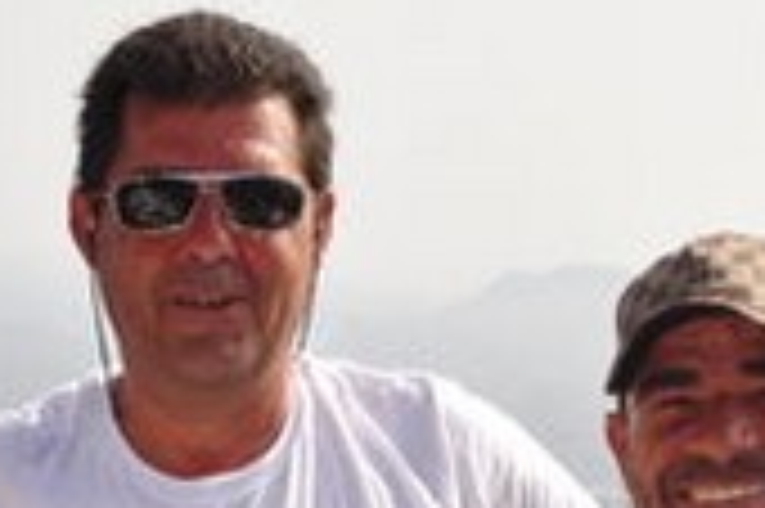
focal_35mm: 161
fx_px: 3415
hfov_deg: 12.8
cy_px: 492
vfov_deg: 8.5
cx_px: 351
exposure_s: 1/250
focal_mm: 29
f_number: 10
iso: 220
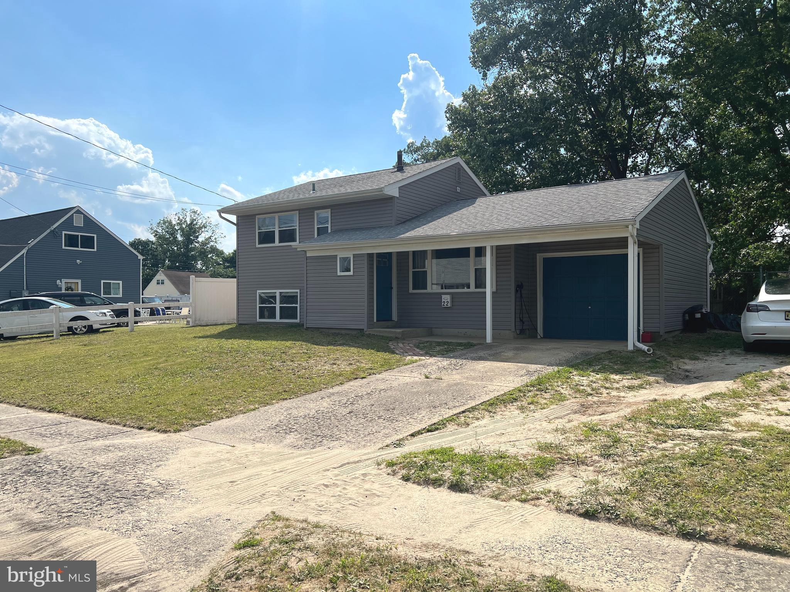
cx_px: 395
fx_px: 593
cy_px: 296
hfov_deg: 67.3
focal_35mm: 26
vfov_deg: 53.1
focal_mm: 5.7
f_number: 1.5
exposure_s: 1/7463
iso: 50
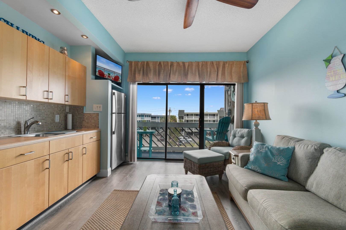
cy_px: 115
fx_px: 144
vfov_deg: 77.3
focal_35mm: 15
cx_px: 173
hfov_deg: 100.4
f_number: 4.5
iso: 100
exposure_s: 1/100
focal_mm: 10
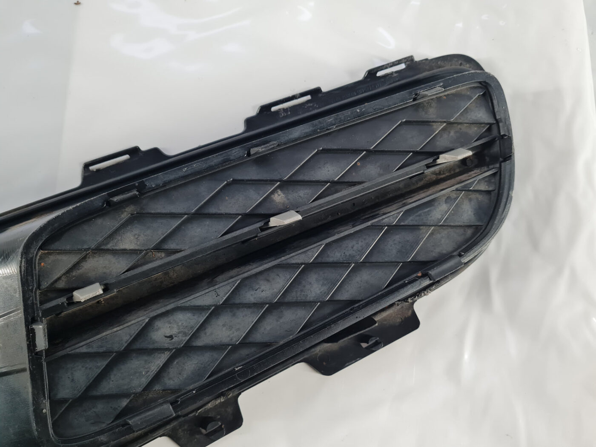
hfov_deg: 67.3
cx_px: 298
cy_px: 224
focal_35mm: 26
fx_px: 448
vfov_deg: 53.1
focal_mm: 5.4
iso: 320
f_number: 1.8
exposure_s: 1/100
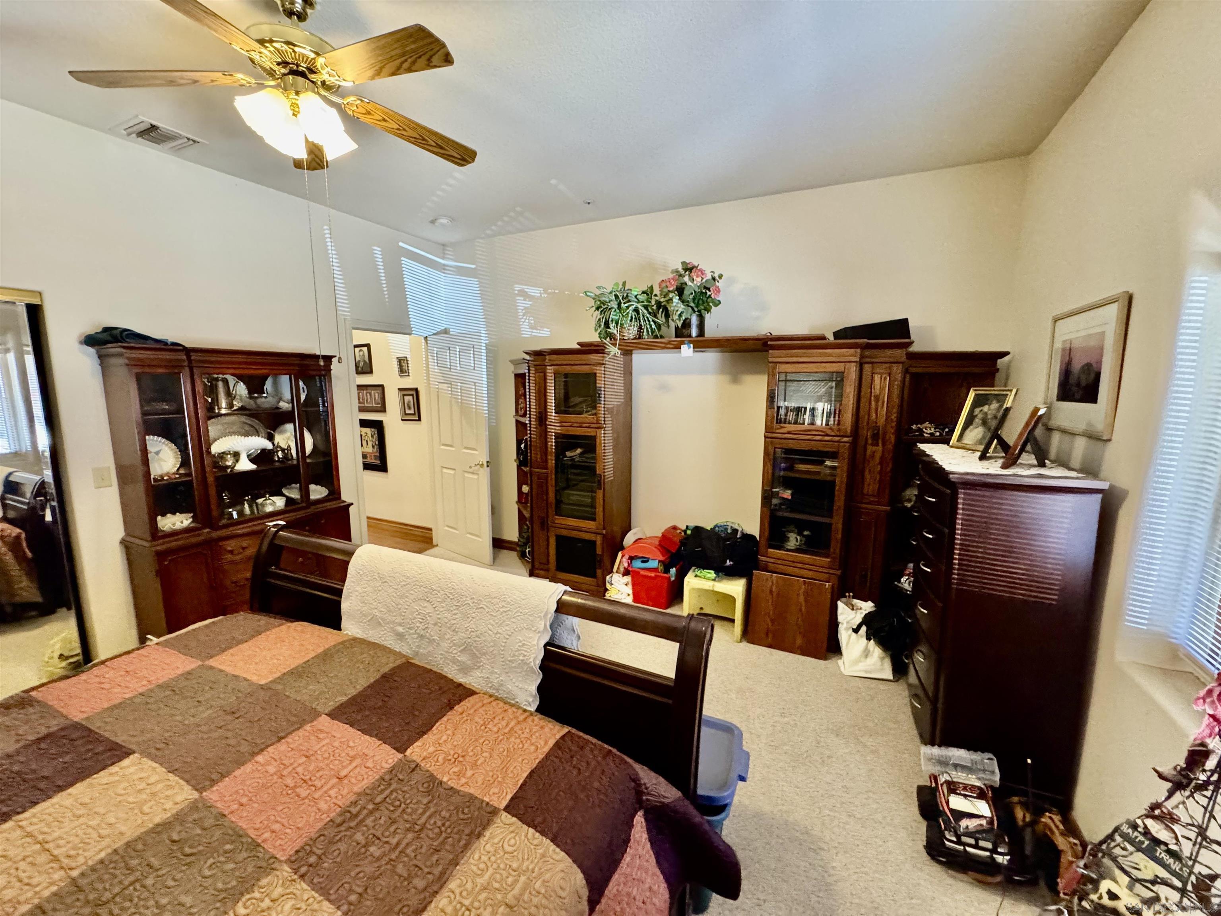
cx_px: 610
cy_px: 458
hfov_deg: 102.1
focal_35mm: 14
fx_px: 494
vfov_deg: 85.7
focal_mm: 2.22
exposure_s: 1/60
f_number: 2.2
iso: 640
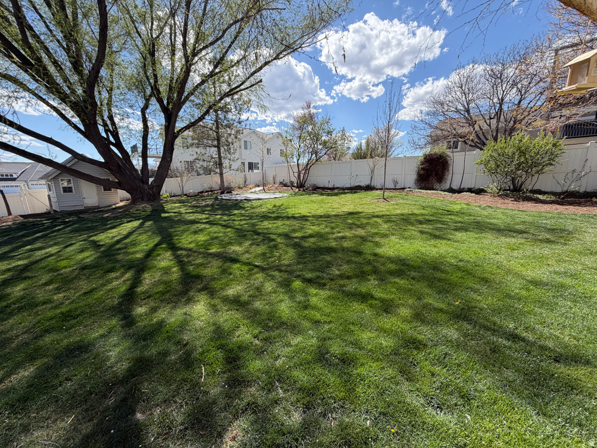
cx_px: 298
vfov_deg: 85.7
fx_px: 241
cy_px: 224
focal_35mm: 14
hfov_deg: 102.1
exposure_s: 1/770
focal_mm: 2.22
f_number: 2.2
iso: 40
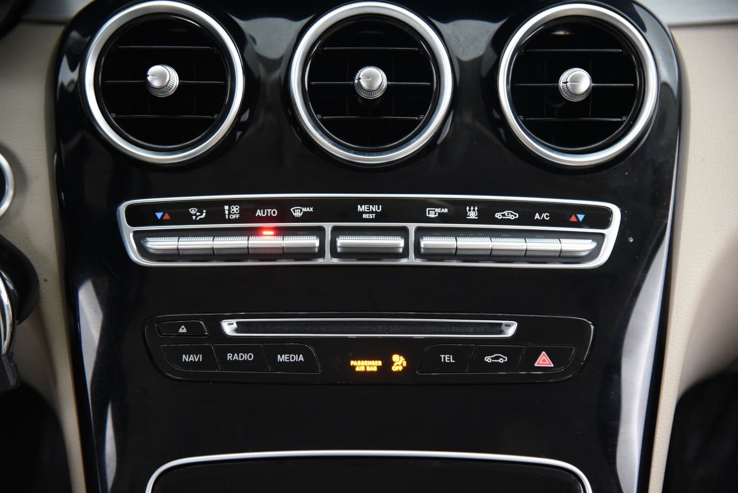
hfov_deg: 24.8
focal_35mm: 82
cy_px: 246
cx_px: 369
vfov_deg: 16.7
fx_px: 1682
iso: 4000
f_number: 4
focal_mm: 82
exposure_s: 1/20
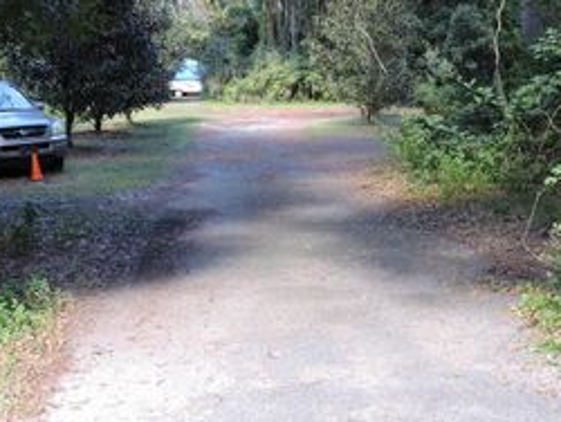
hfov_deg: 29.2
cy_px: 169
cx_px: 352
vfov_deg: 22.3
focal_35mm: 66
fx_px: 1071
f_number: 3.2
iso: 110
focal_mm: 5.9
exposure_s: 1/50
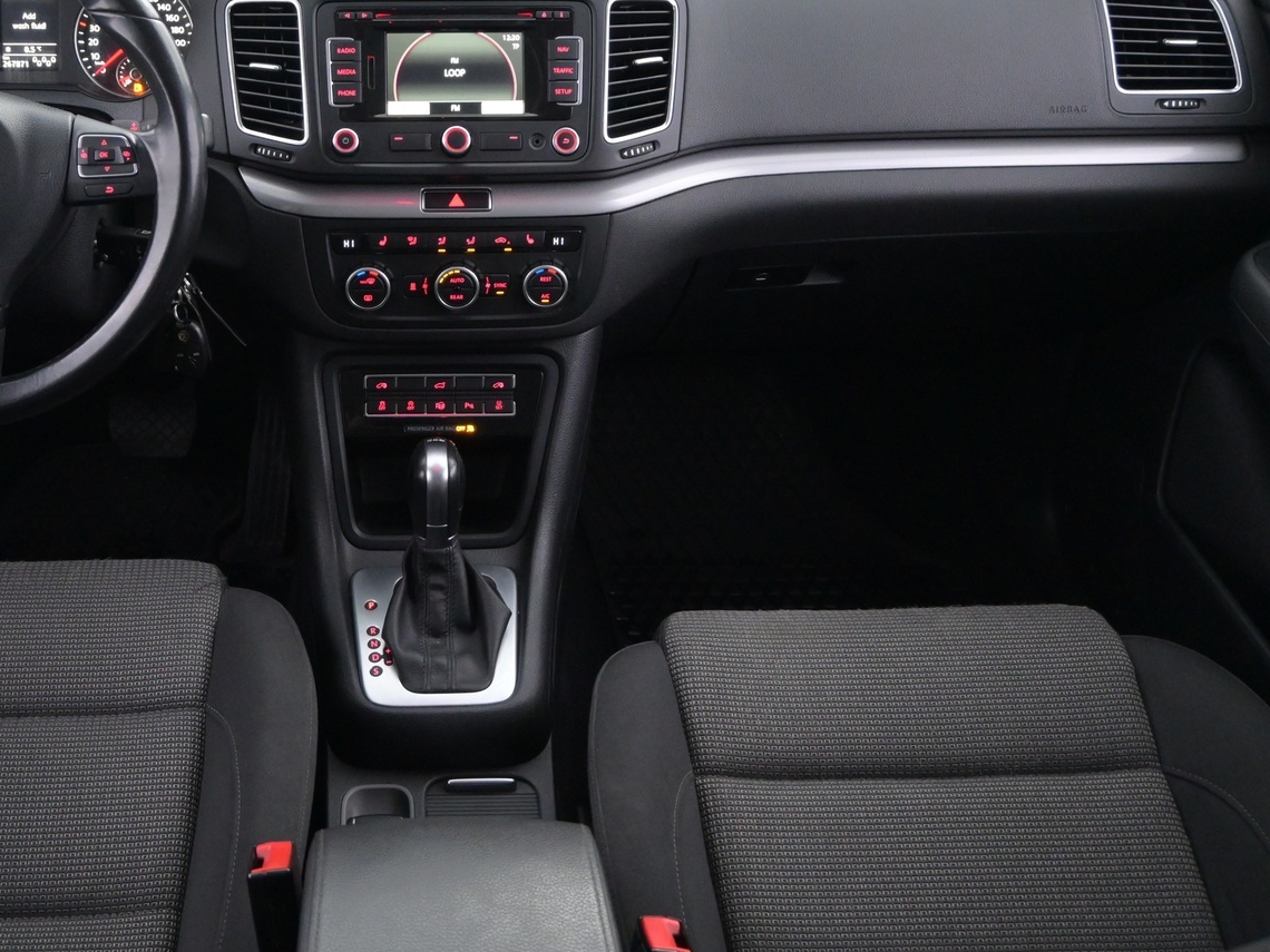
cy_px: 382
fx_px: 1504
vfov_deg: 35.0
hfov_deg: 45.2
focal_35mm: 41
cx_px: 433
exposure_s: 1/30
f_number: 3.8
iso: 3600
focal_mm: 20
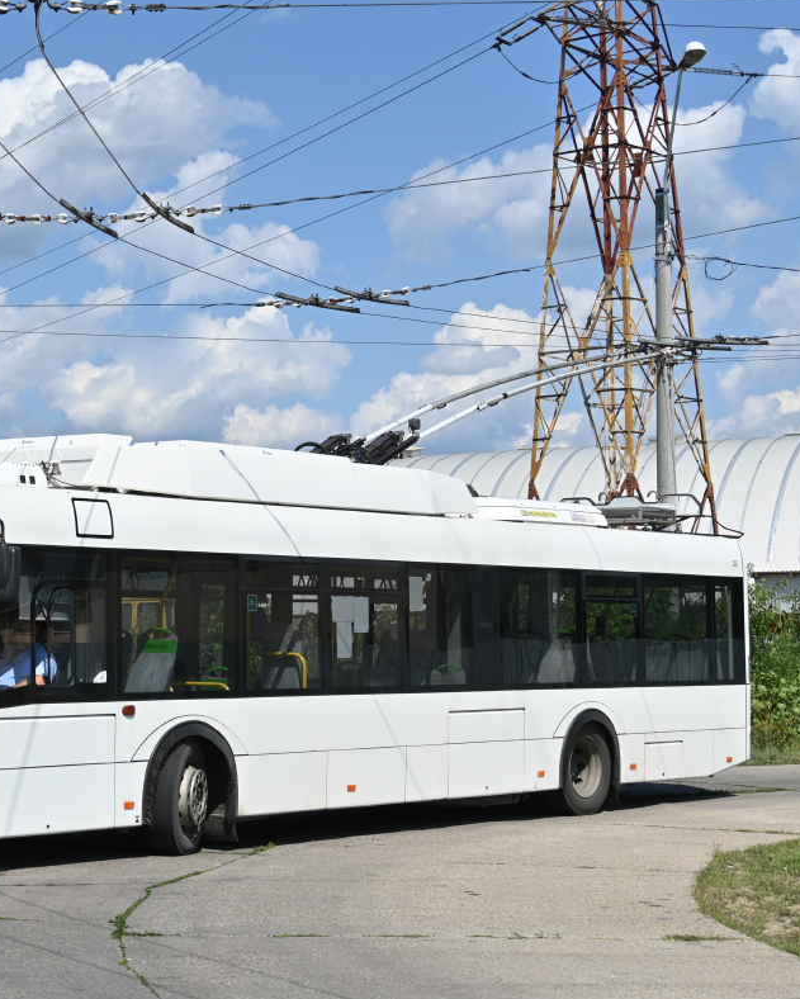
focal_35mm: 71
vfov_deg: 26.9
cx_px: 238
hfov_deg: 21.5
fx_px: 2092
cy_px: 501
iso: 125
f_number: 5.6
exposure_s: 1/1250
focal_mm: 33
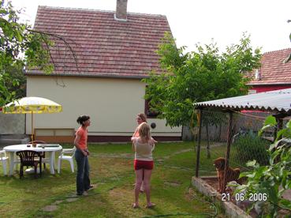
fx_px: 302
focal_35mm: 36
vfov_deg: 39.6
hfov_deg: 51.4
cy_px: 109
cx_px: 146
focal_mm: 6
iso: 64
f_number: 4.8
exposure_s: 1/125
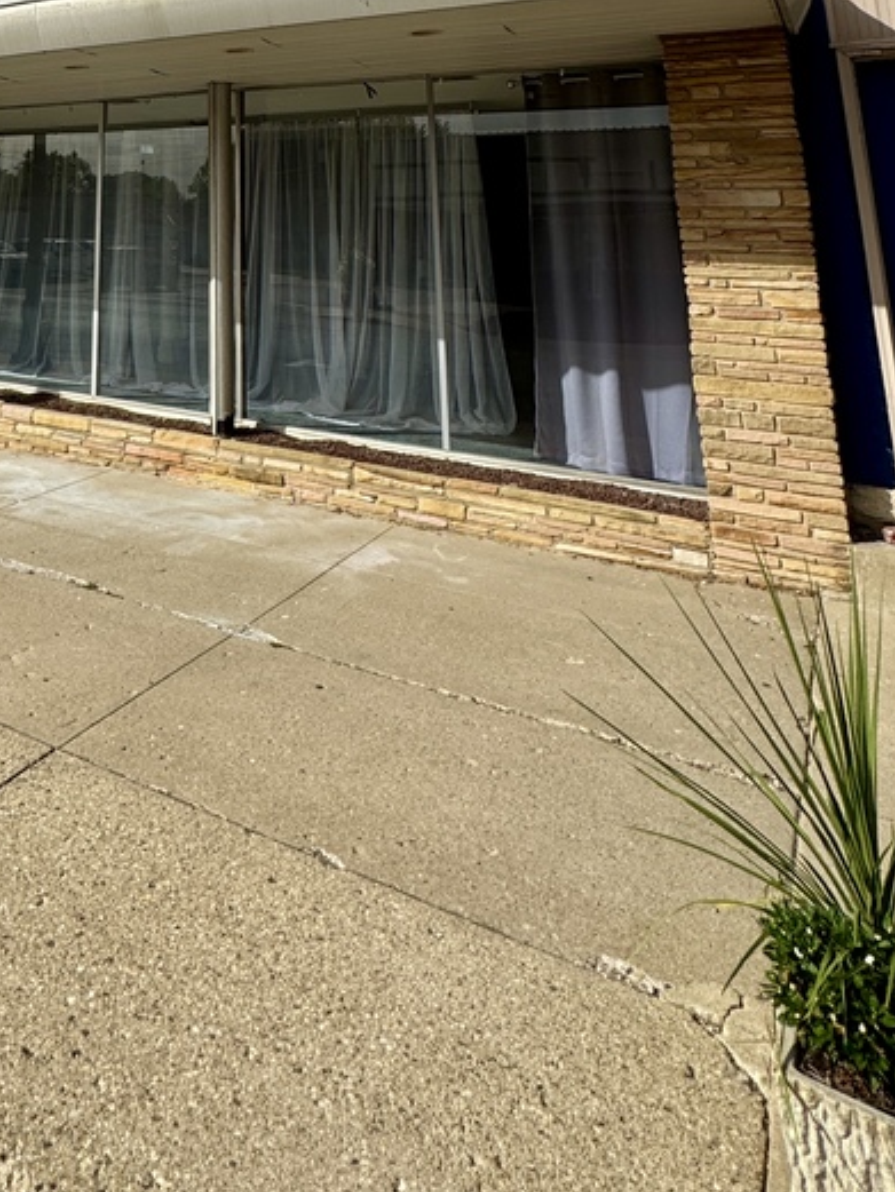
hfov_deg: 43.5
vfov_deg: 50.8
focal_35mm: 29
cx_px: 69
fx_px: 999
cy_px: 23
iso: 50
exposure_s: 1/2770
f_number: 2.2
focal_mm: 2.22
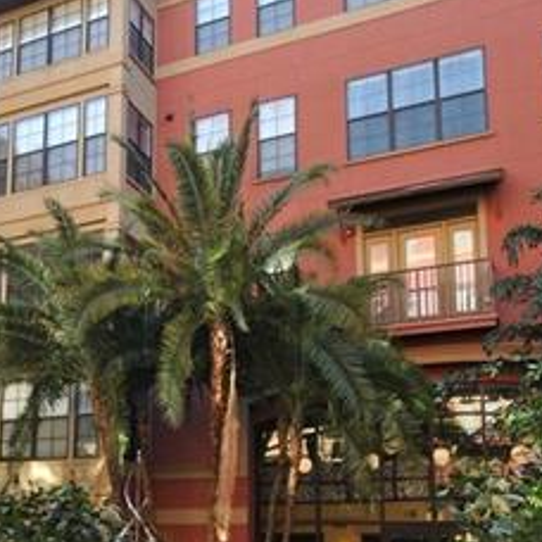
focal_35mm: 43
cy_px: 437
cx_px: 139
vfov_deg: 37.7
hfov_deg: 38.2
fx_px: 762
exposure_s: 1/125
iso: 180
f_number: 5.6
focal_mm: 10
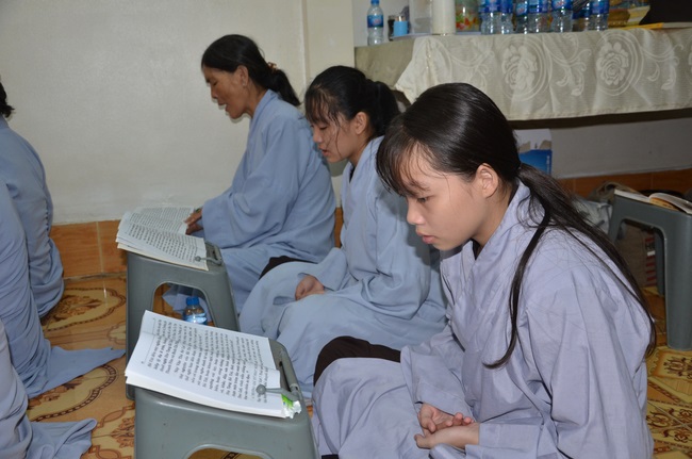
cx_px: 346
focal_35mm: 36
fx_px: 691
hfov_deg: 53.2
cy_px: 230
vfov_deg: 36.7
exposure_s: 1/60
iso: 640
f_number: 4.5
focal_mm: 24
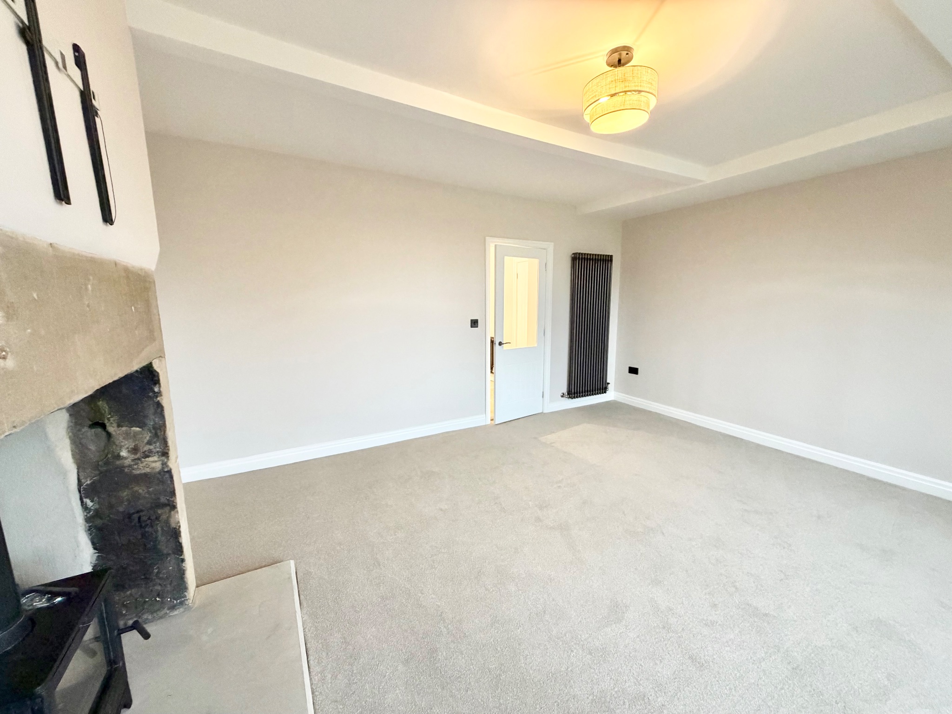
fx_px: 385
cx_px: 476
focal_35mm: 14
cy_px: 357
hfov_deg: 102.1
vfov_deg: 85.7
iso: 400
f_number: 2.2
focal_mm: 2.22
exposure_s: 1/50
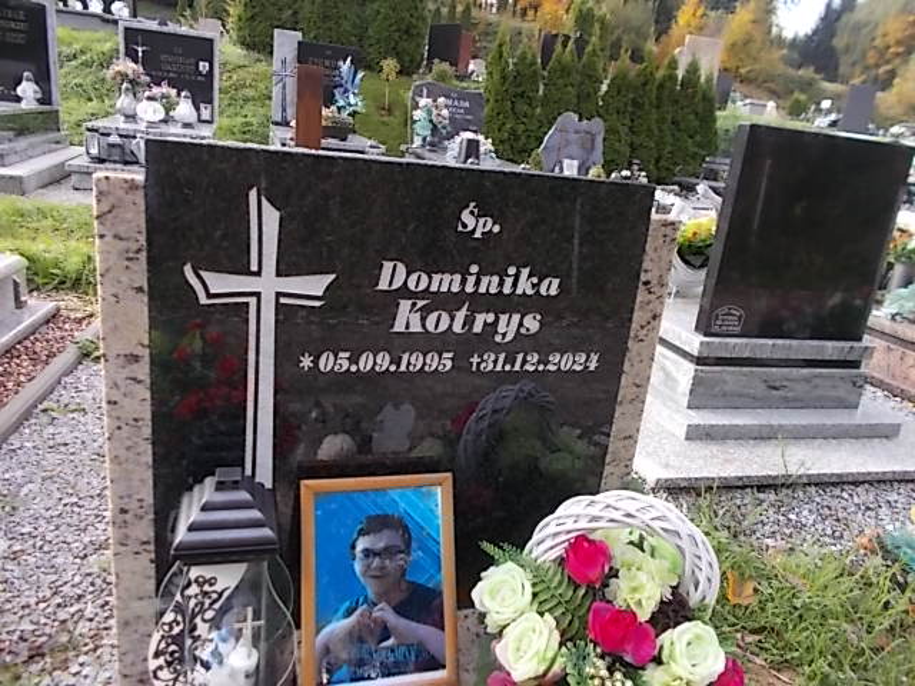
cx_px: 458
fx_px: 687
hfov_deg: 67.3
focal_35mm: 26
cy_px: 343
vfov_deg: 53.1
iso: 80
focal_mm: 4.6
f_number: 3.2
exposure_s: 1/125
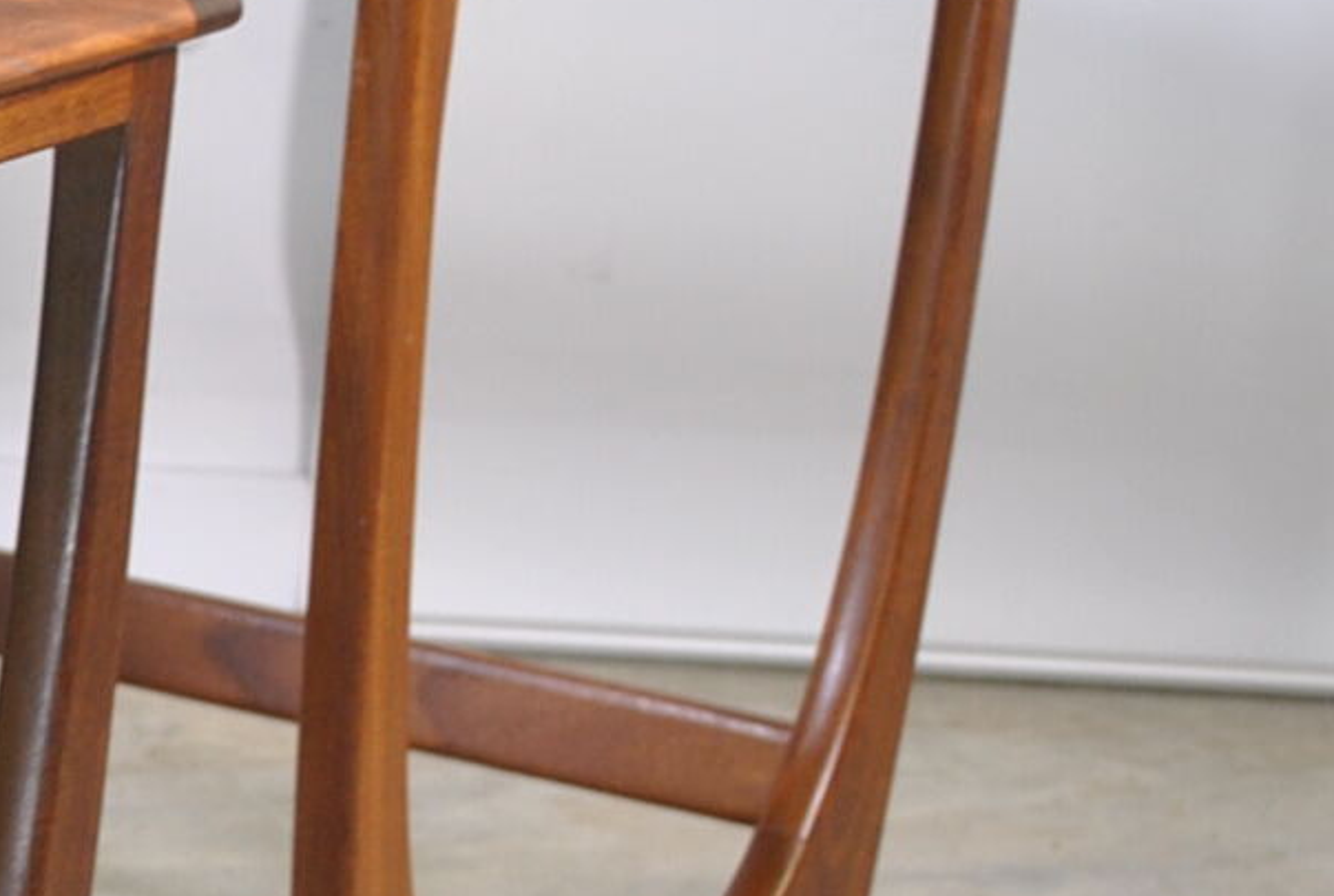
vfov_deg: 8.0
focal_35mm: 173
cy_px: 790
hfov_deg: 11.2
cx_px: -841
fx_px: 6425
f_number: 4.5
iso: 200
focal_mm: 24
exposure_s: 1/40
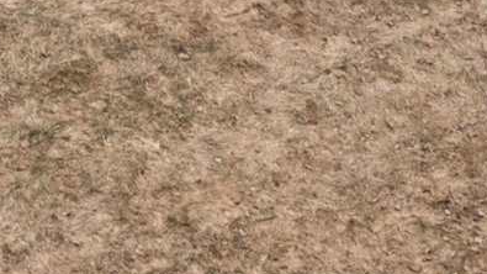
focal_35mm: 228
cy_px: -955
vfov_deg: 4.7
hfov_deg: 9.1
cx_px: -355
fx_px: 2944
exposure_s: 1/160
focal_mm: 10.26
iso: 100
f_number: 8
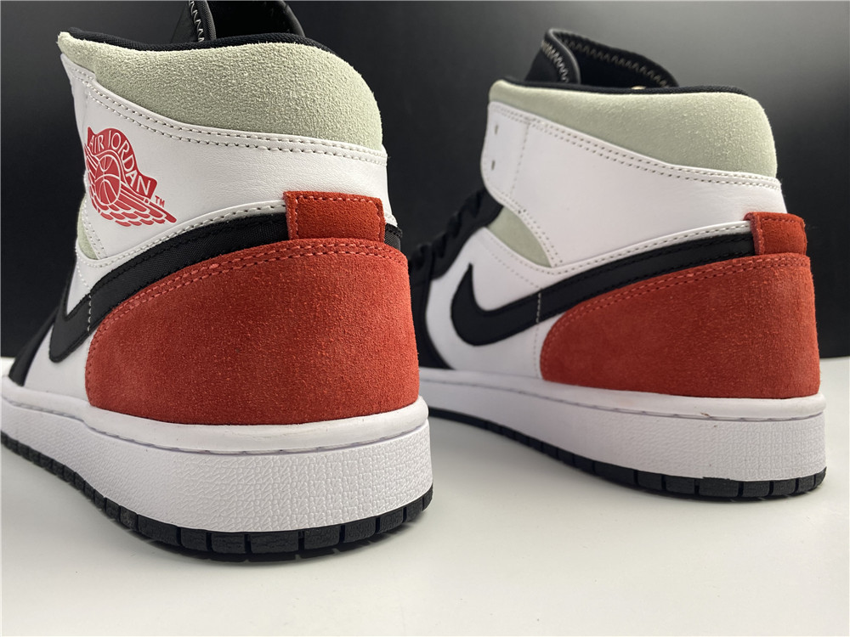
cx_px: 425
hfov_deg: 67.3
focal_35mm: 26
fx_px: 638
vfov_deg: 53.1
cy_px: 318
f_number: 1.8
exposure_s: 1/100
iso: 64
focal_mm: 4.25
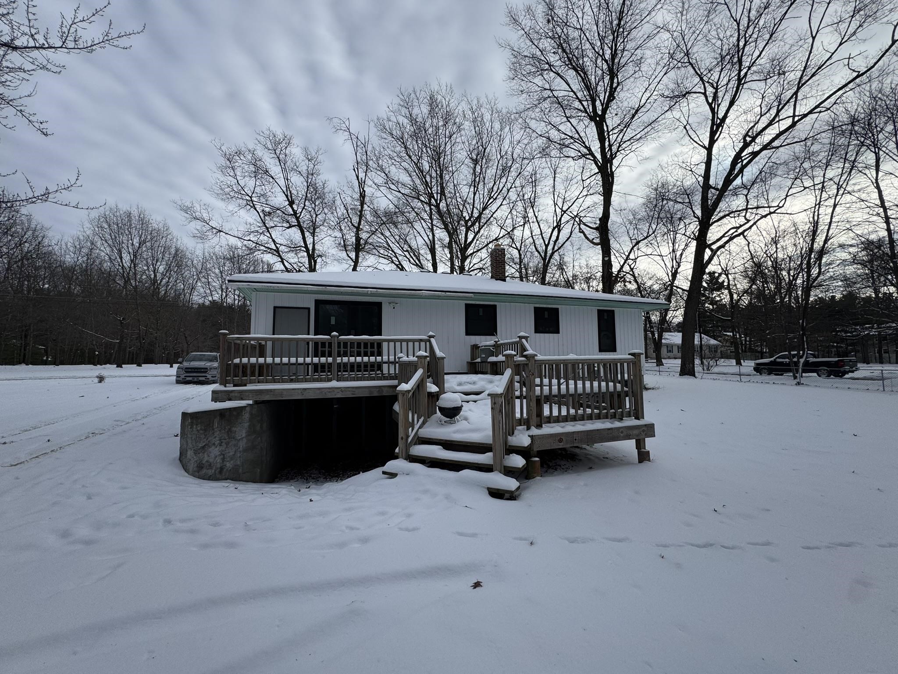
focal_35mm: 14
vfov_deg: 85.7
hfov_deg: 102.1
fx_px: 363
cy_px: 337
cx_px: 449
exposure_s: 1/1976
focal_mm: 2.22
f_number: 2.2
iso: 50
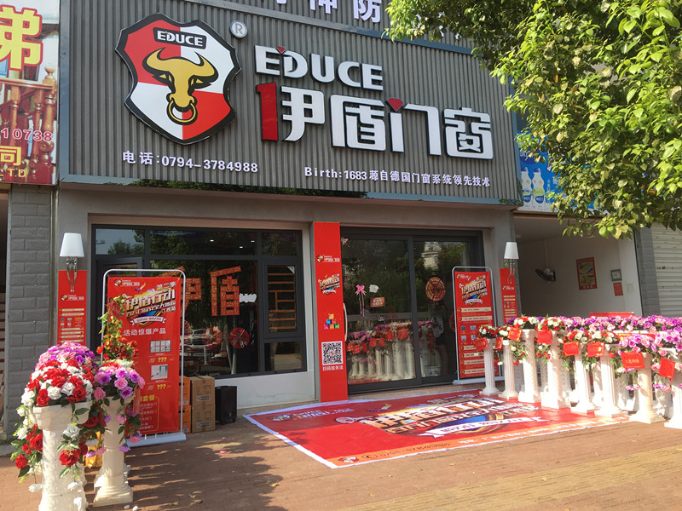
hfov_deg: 61.7
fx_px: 571
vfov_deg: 48.2
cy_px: 256
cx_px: 341
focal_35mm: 29
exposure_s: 1/472
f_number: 2.2
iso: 25
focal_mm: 4.15
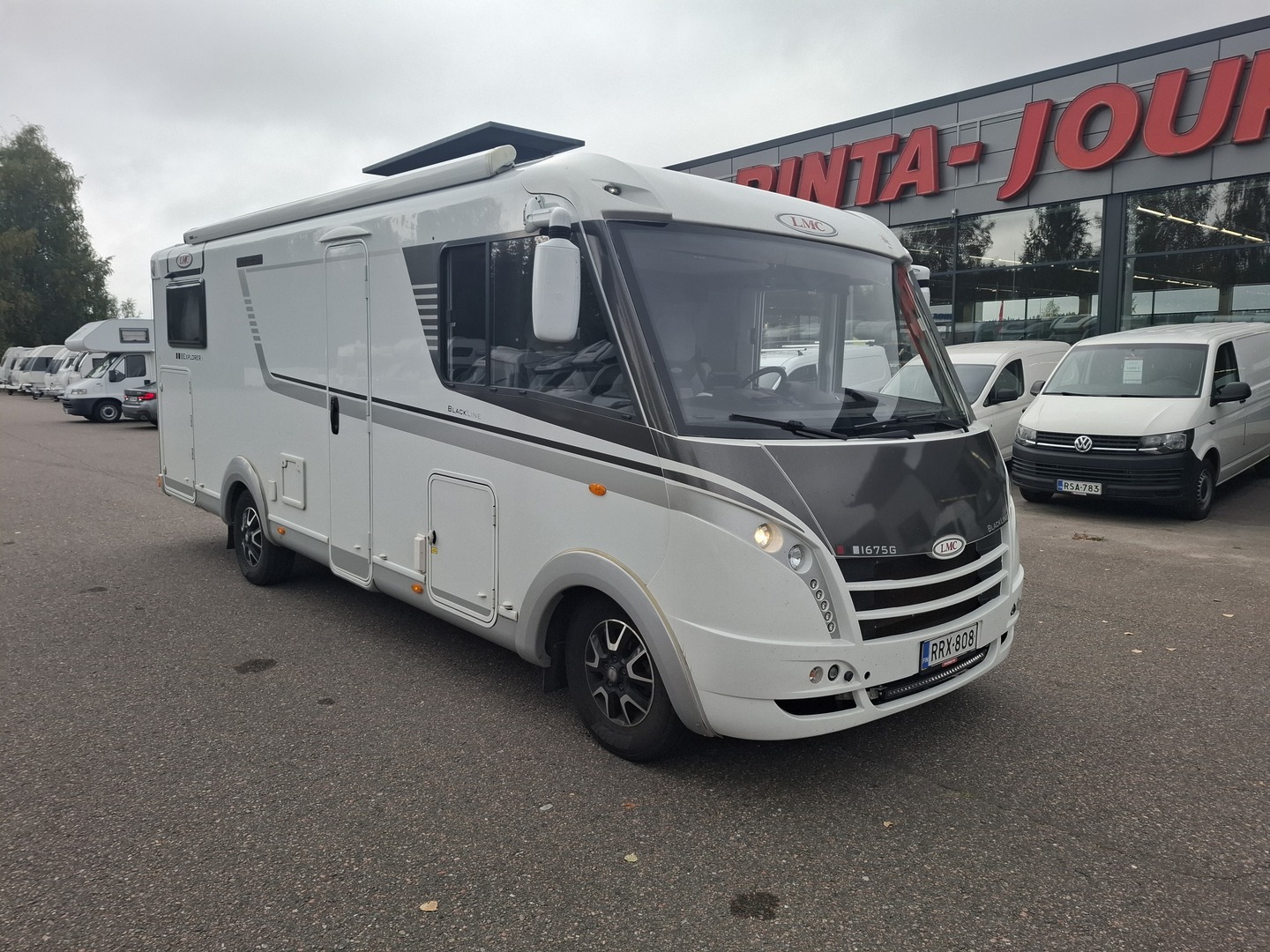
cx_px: 635
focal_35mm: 23
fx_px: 844
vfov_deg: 58.9
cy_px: 476
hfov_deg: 73.9
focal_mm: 5.54
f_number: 1.8
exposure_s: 1/697
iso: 50
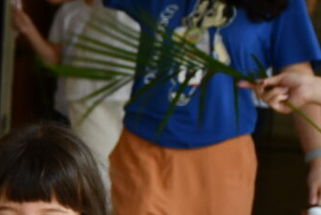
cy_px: 392
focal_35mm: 339
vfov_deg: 4.0
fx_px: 3024
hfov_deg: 5.8
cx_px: -480
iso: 640
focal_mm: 40
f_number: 4.5
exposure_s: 1/250
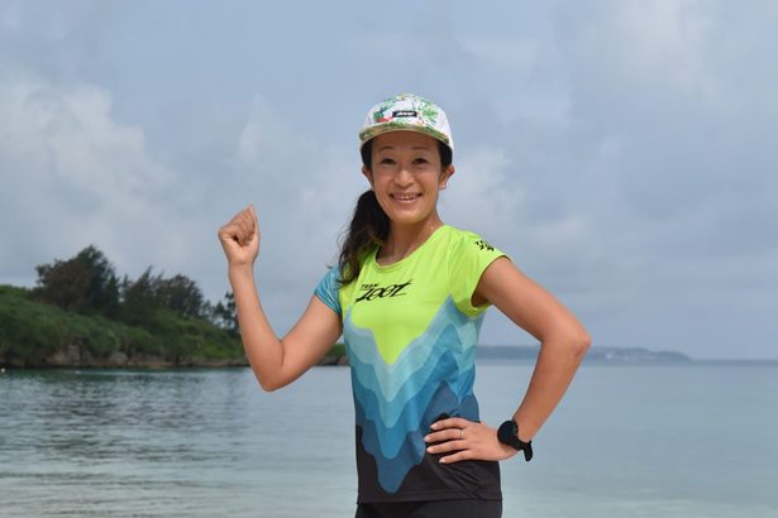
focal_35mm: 48
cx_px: 389
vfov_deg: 28.1
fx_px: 1037
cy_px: 259
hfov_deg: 41.1
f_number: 4.5
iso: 250
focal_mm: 48
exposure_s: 1/5000
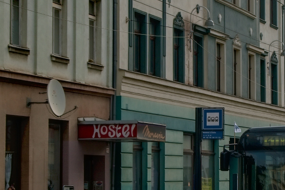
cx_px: 240
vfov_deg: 9.3
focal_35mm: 147
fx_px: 1164
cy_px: 107
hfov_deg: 13.9
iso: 200
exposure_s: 1/400
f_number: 8
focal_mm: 42
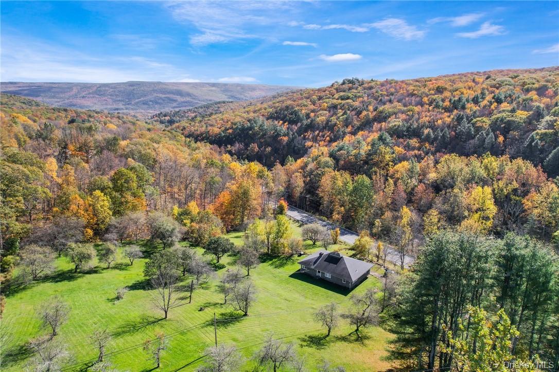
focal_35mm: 22
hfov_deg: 78.6
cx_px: 280
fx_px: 341
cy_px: 186
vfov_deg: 57.2
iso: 150
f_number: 2.8
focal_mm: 8.38
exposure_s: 1/800
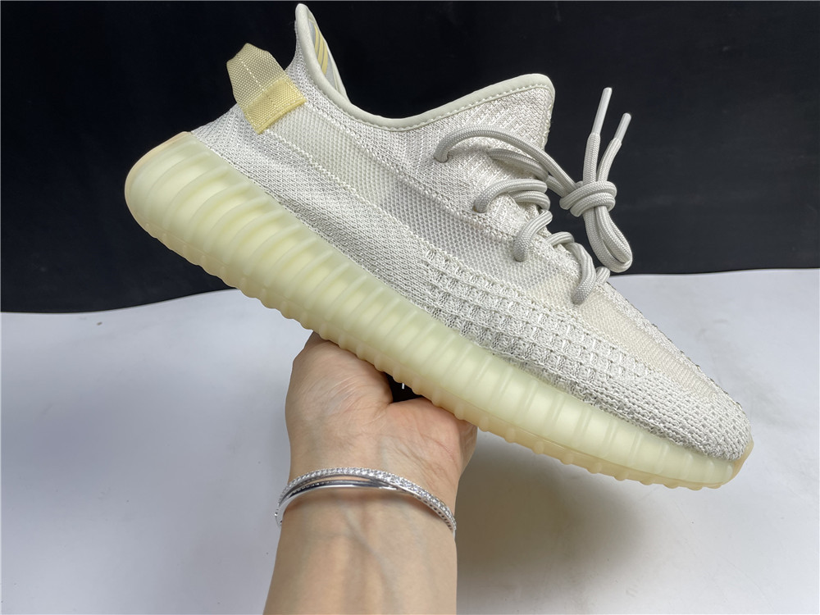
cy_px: 308
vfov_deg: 53.1
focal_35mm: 26
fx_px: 616
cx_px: 410
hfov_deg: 67.3
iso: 40
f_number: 1.6
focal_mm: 4.2
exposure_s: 1/100
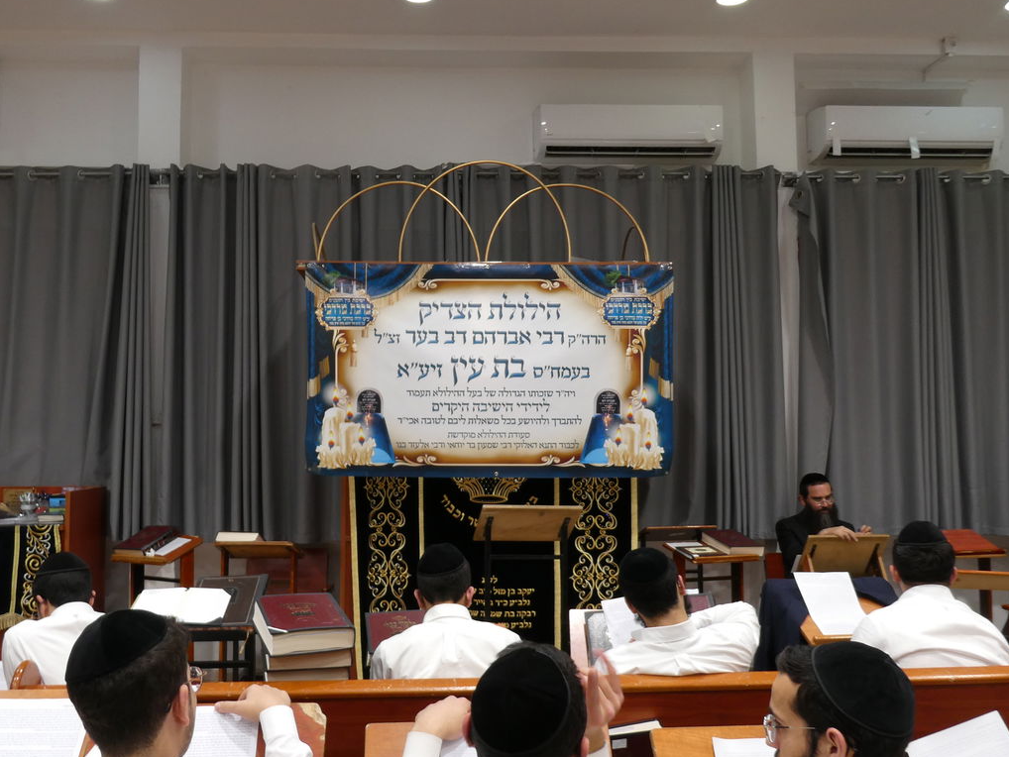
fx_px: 962
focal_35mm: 33
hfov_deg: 55.2
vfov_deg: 43.0
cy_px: 378
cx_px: 438
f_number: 3.3
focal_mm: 4.3
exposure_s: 1/60
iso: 100
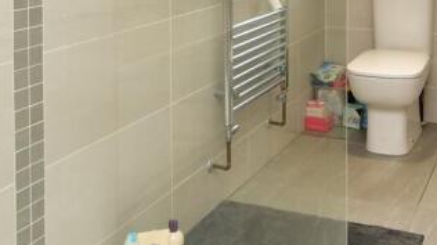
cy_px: -82
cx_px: 301
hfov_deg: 40.0
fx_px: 590
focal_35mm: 51
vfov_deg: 21.1
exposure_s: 1/50
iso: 160
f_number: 4.5
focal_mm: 10
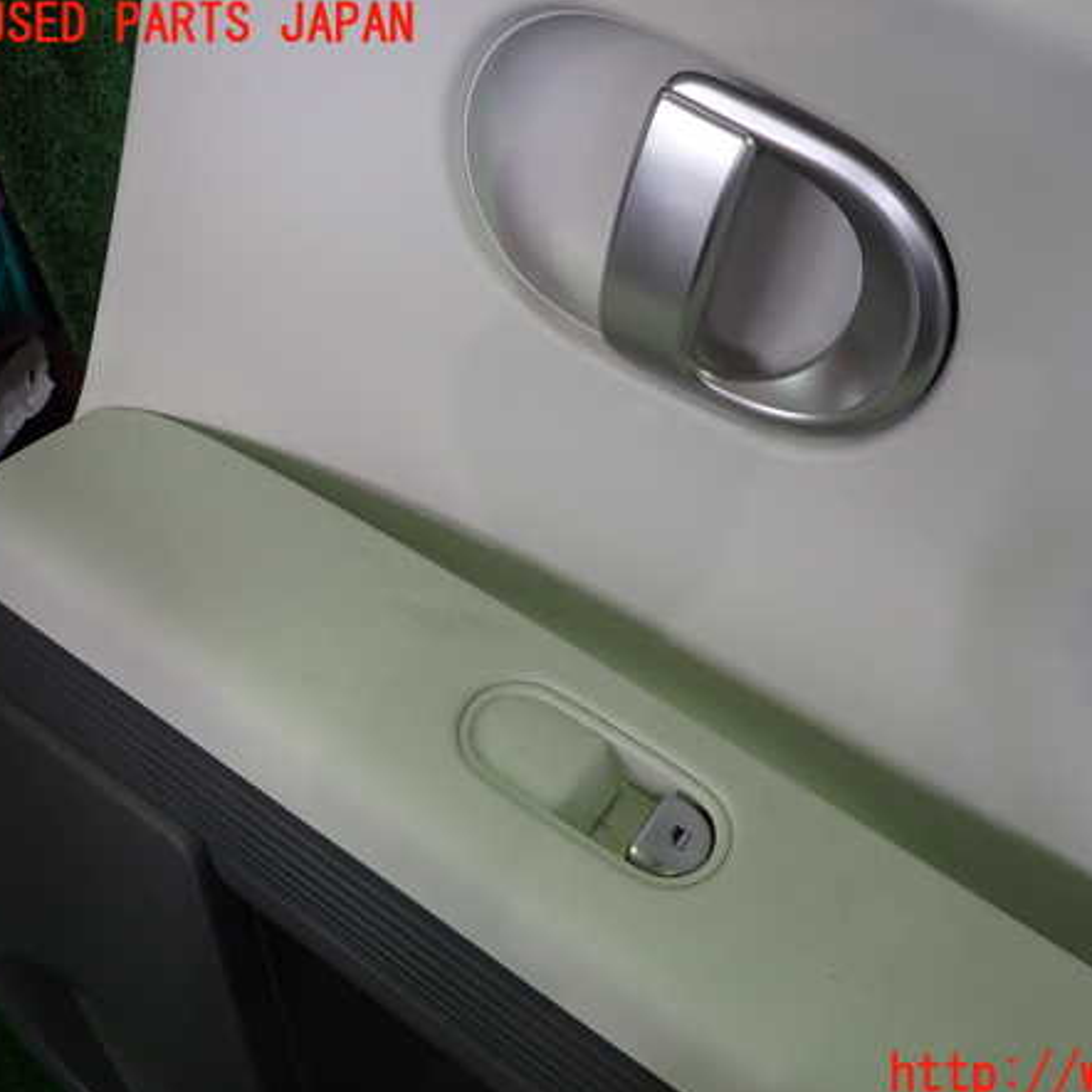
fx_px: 1071
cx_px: 707
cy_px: 551
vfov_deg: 54.0
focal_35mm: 30
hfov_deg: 53.2
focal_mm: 4.5
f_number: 2
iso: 200
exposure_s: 1/50
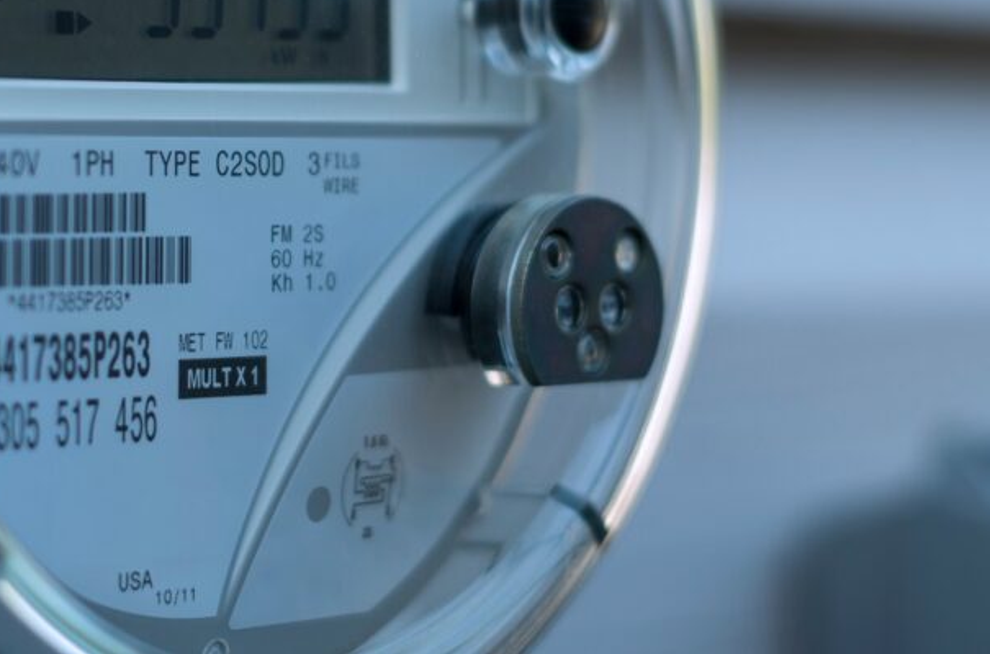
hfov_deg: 16.1
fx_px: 3483
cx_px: 322
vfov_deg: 10.7
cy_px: 101
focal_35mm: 127
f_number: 2.2
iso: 100
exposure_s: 1/160
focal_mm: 50
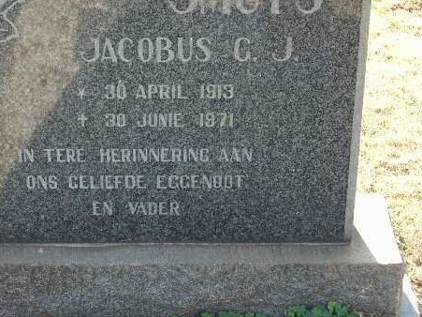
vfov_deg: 14.1
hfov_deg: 18.7
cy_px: 93
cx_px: 130
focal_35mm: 105
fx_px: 1280
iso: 100
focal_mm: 12.2
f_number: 3.9
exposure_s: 1/80
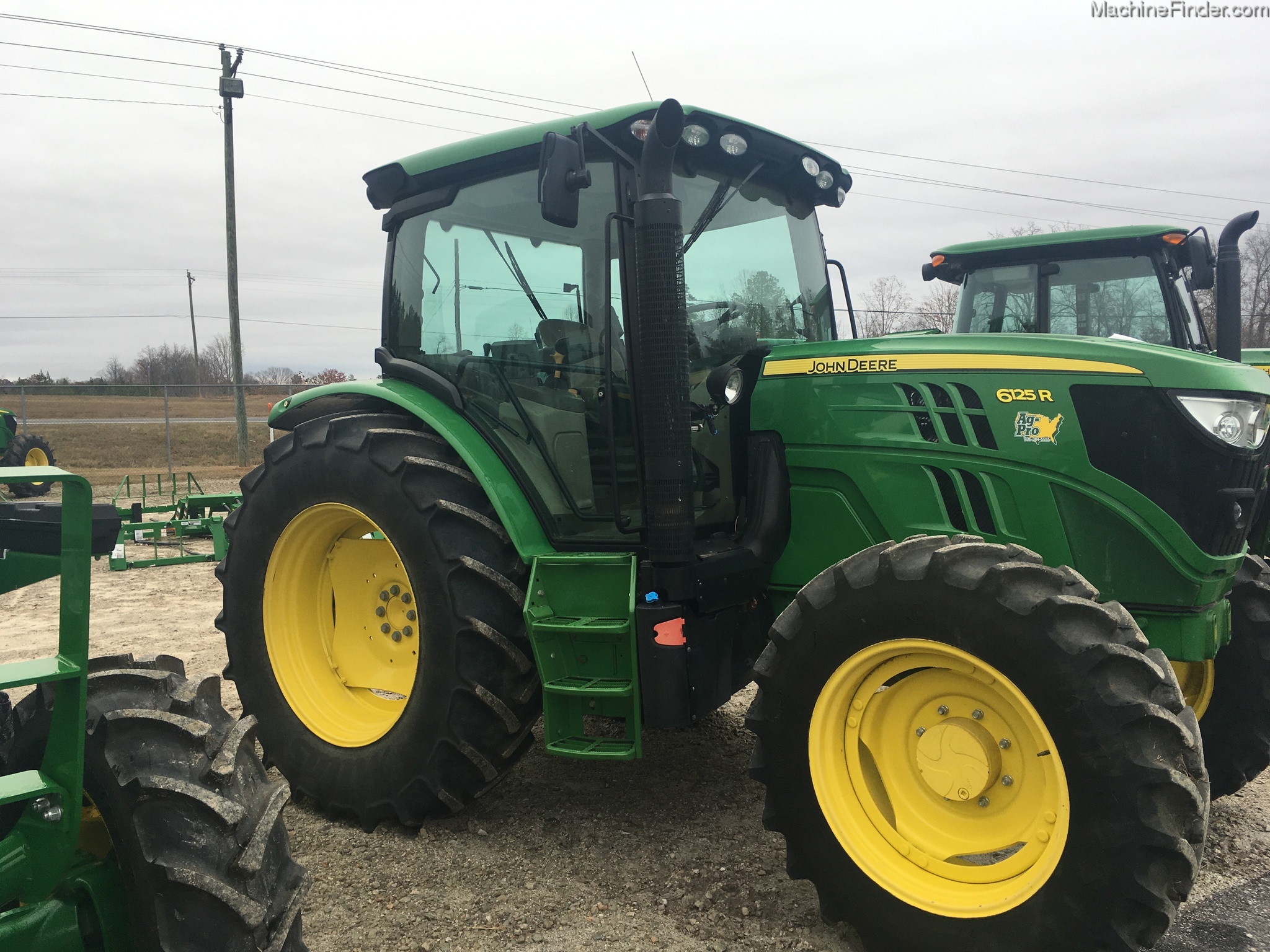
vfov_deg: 48.2
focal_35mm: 29
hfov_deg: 61.7
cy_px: 476
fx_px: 1064
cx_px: 635
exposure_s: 1/382
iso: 25
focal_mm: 4.15
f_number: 2.2
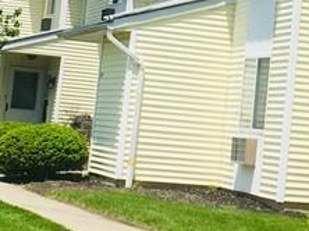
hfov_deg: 14.6
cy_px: -45
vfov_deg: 10.9
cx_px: 290
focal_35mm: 134
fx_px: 1195
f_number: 2.2
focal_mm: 4.15
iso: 25
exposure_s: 1/1923
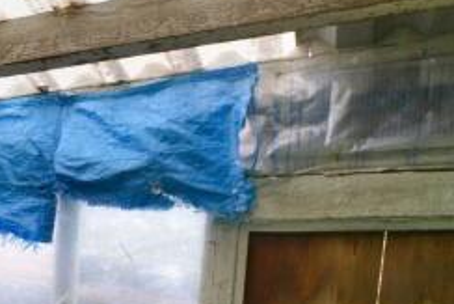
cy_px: 400
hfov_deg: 23.1
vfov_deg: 19.8
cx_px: -287
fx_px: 795
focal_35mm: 63
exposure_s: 1/125
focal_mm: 10
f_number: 5.6
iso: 400
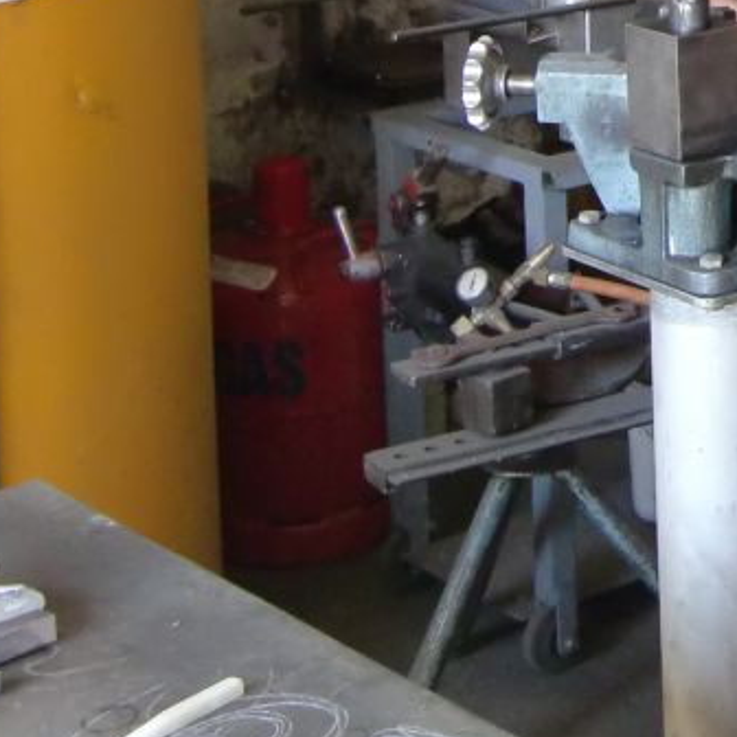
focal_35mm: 105
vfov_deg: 16.1
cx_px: 1092
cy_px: -61
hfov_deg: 15.4
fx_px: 2529
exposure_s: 1/80
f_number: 3
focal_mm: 6.9
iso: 400
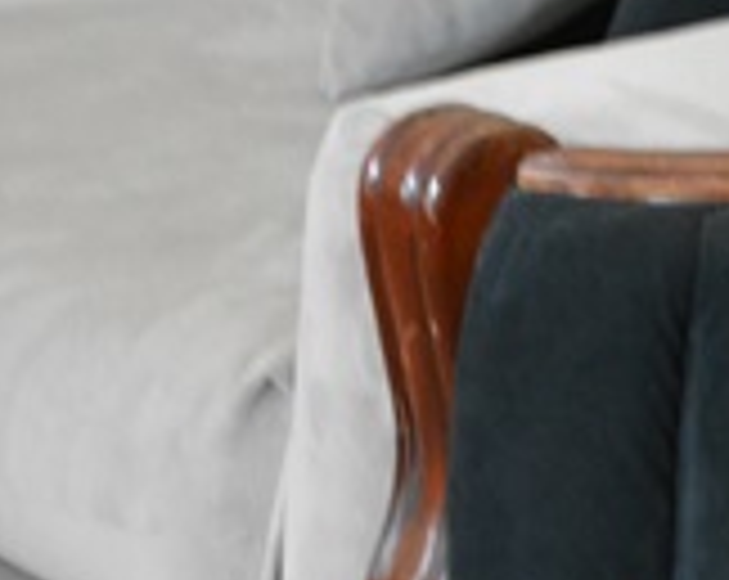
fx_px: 5621
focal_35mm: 261
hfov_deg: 7.4
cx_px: 734
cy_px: 751
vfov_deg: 5.9
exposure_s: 1/20
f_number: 5.6
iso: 3200
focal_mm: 50
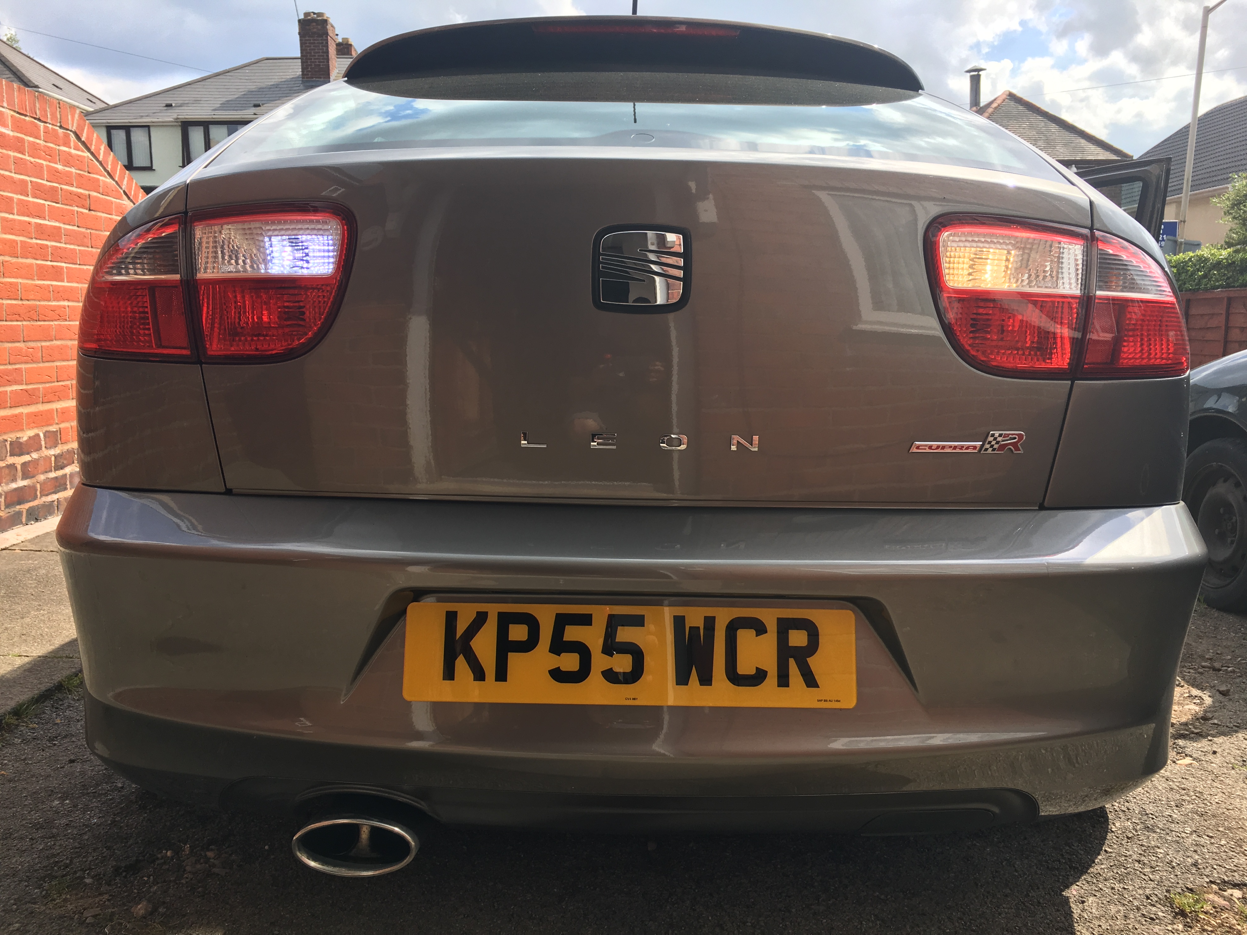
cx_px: 624
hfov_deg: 61.7
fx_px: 1045
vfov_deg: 48.2
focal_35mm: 29
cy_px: 468
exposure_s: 1/785
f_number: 2.2
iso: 25
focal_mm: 4.15
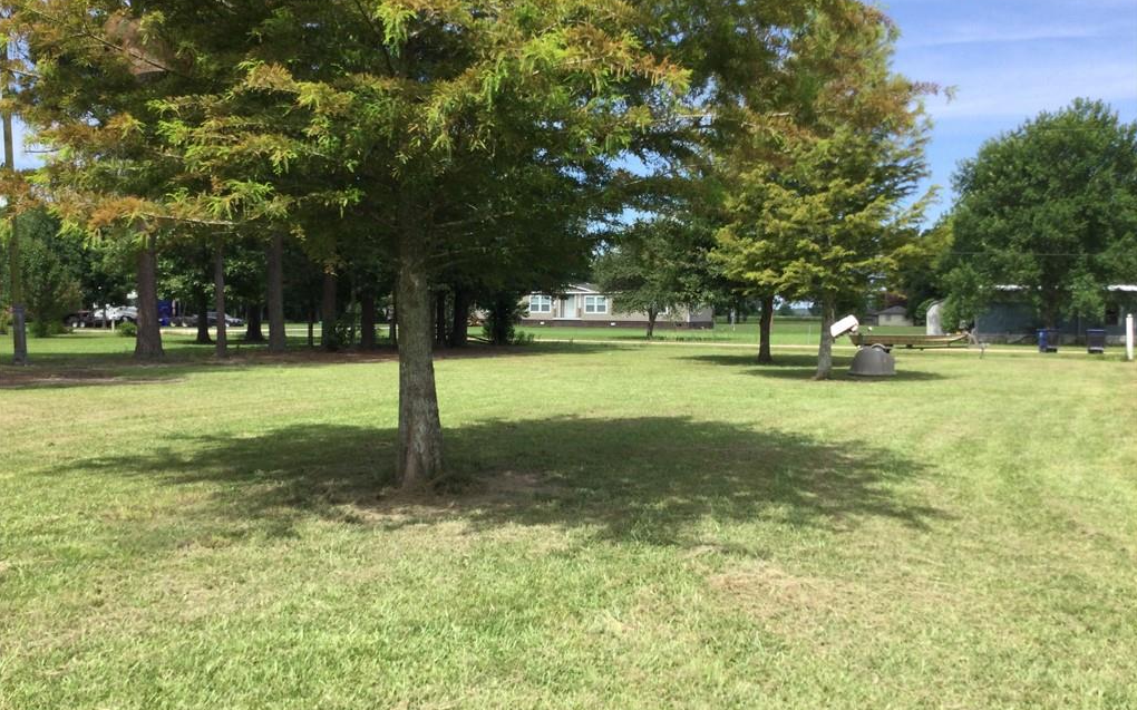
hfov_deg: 58.2
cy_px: 380
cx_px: 568
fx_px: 1022
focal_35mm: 33
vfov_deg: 38.3
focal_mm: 3.3
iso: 25
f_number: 2.4
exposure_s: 1/791
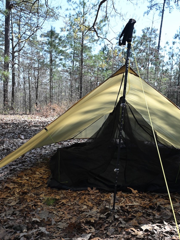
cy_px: 146
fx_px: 250
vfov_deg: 51.0
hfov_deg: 39.6
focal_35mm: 36
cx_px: 94
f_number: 8
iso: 200
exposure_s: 1/160
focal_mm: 20
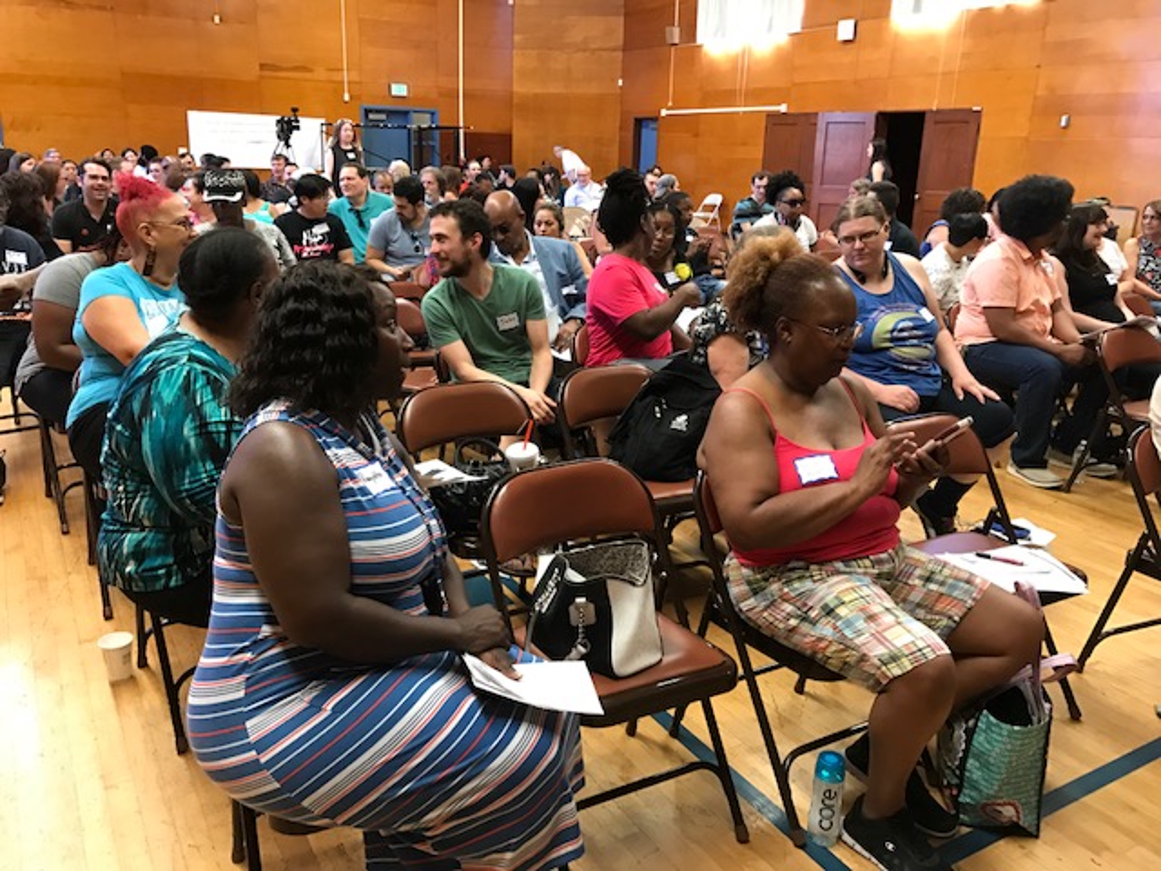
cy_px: 436
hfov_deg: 63.4
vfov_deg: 49.7
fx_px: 939
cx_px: 580
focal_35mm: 28
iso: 64
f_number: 1.8
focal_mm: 3.99
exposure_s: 1/15
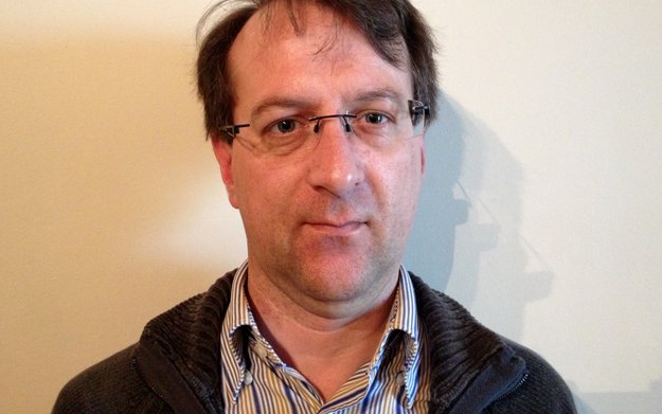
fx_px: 686
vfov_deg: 33.5
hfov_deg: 51.5
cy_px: 162
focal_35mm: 38
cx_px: 329
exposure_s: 1/20
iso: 400
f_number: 2.4
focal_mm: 4.28
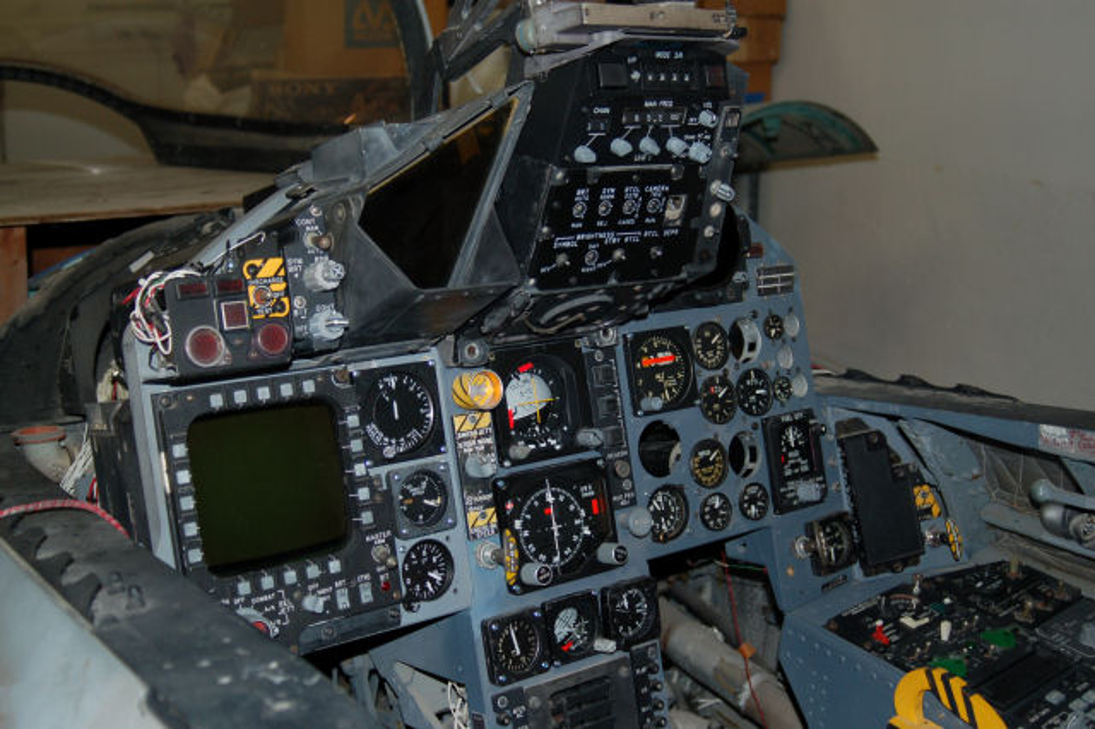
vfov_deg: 31.9
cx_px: 548
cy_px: 364
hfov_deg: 46.4
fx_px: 1277
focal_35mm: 42
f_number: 3.3
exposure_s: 1/60
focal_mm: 28
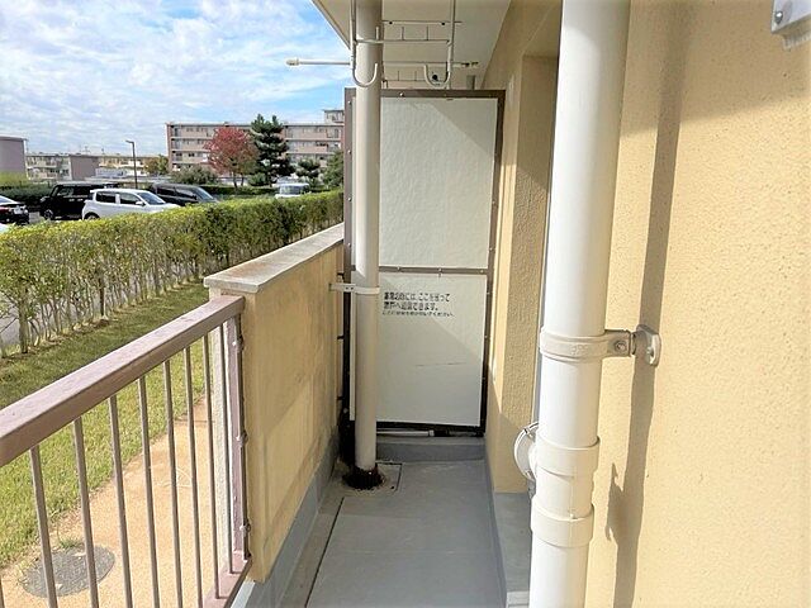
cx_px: 406
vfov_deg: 53.1
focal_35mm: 26
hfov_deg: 67.3
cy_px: 304
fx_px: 609
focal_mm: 4.2
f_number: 1.6
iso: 32
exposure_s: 1/2747
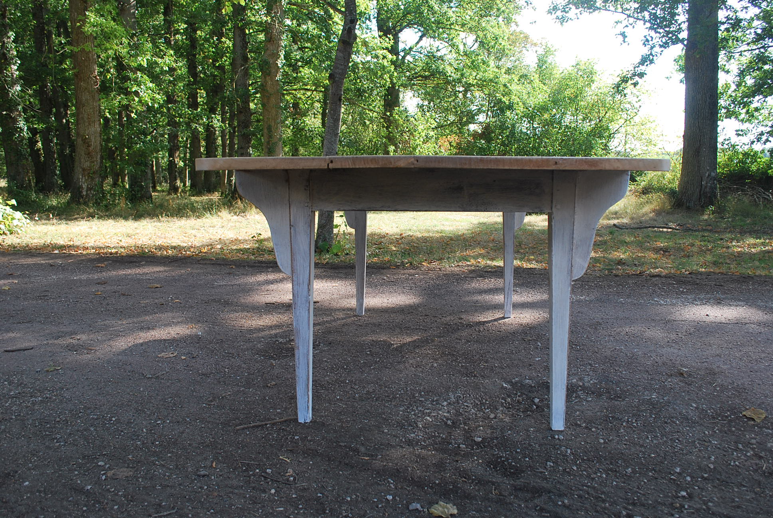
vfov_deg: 43.7
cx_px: 386
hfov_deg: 61.9
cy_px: 259
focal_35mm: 30
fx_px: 645
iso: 200
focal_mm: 20
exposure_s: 1/125
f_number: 5.6
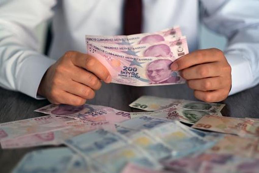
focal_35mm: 84
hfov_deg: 24.2
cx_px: 130
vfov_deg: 16.2
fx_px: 604
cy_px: 86
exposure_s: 1/1300
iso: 160
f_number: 1.2
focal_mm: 56
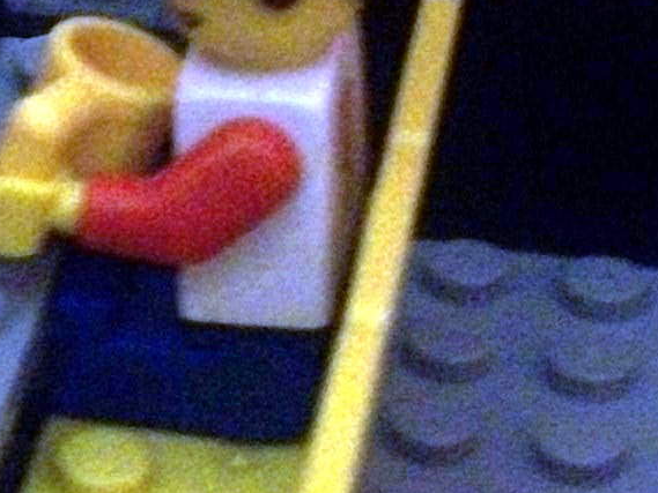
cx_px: -296
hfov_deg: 10.6
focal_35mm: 180
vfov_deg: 8.2
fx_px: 3422
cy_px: 135
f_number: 3.6
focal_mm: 8.8
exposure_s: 1/8
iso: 220
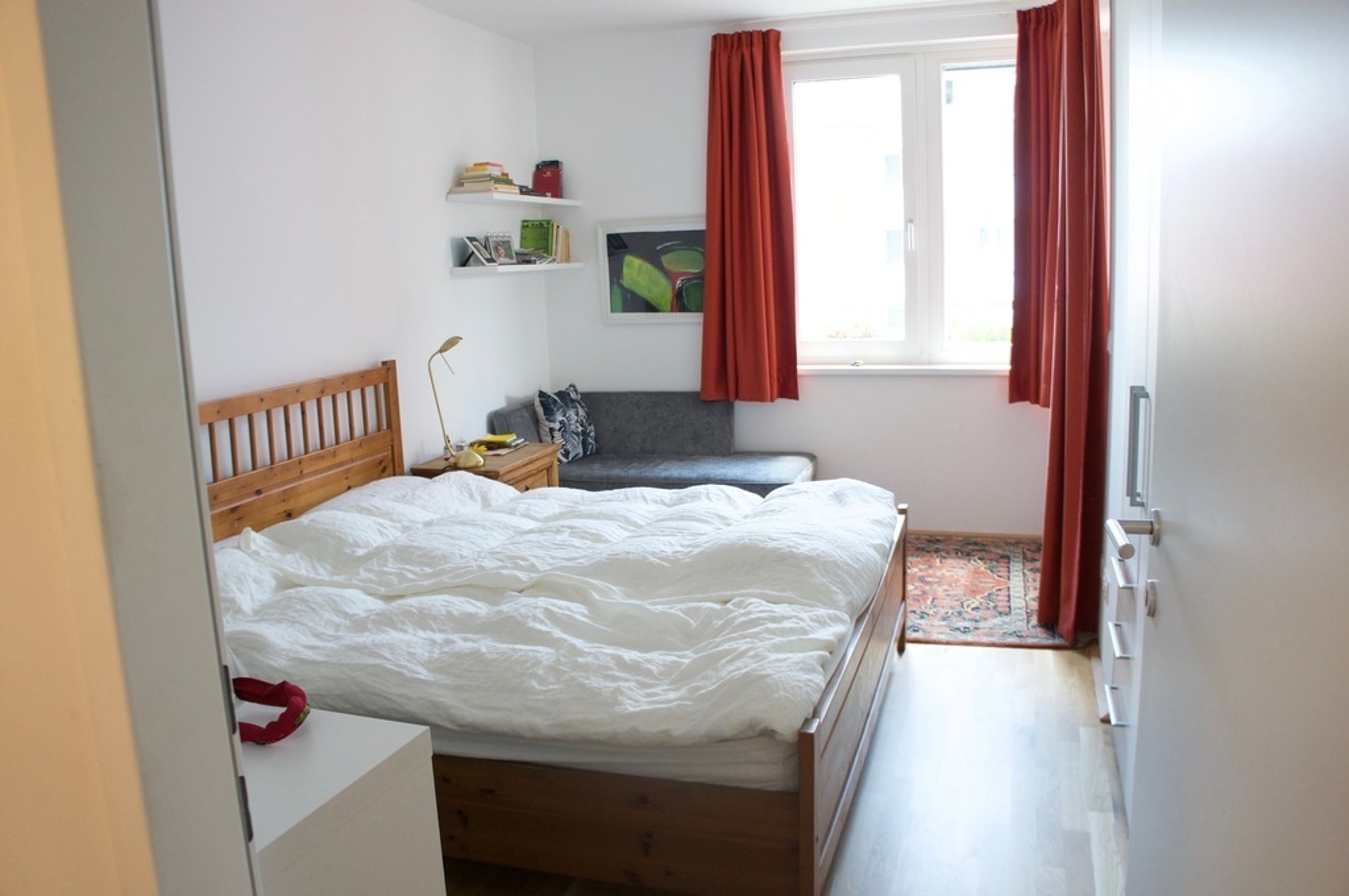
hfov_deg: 67.4
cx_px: 674
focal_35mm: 27
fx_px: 1010
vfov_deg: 47.8
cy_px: 448
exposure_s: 1/60
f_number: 4
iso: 800
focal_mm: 18
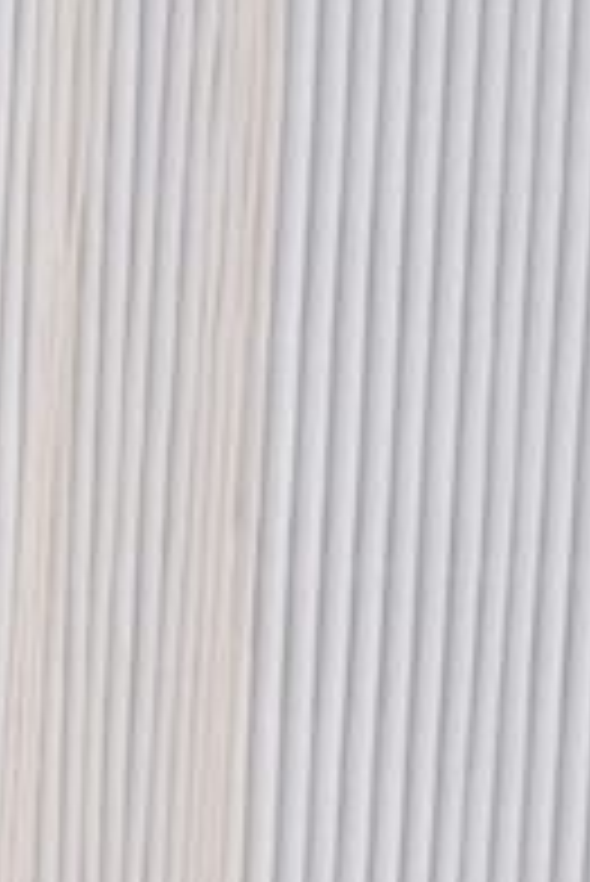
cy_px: 1922
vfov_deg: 5.1
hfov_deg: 3.4
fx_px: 9594
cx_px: -1432
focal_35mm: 391
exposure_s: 1/100
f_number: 3.5
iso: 1400
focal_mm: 50
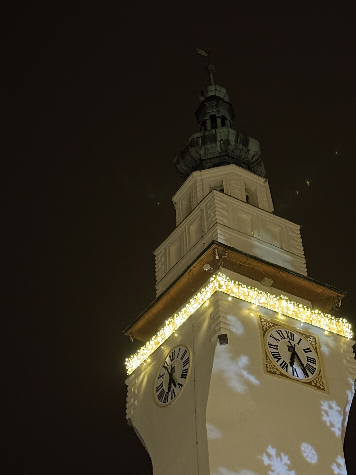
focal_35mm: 68
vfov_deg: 28.6
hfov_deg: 21.5
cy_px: 253
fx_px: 932
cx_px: 240
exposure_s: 1/20
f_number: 1.78
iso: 800
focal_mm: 6.76
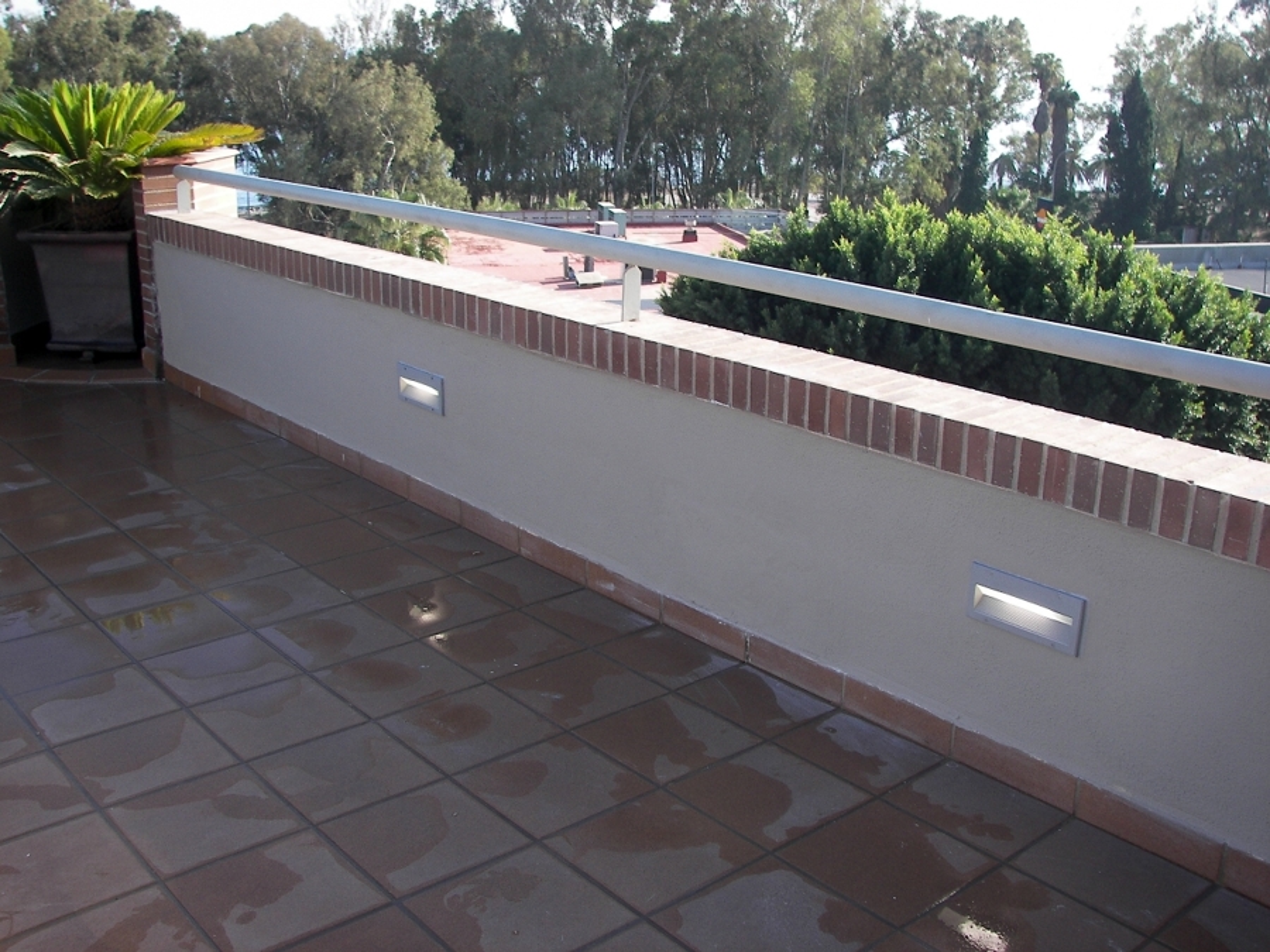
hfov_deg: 51.4
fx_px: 1321
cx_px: 635
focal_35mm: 36
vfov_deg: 39.7
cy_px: 476
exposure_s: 1/250
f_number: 2.8
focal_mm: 6
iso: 50
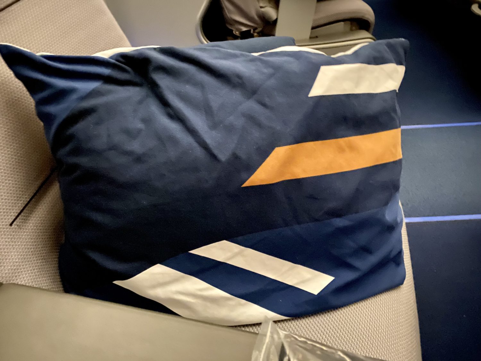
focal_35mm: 26
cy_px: 180
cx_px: 240
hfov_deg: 67.3
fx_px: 361
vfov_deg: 53.1
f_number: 1.8
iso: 1250
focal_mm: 4.25
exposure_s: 1/2
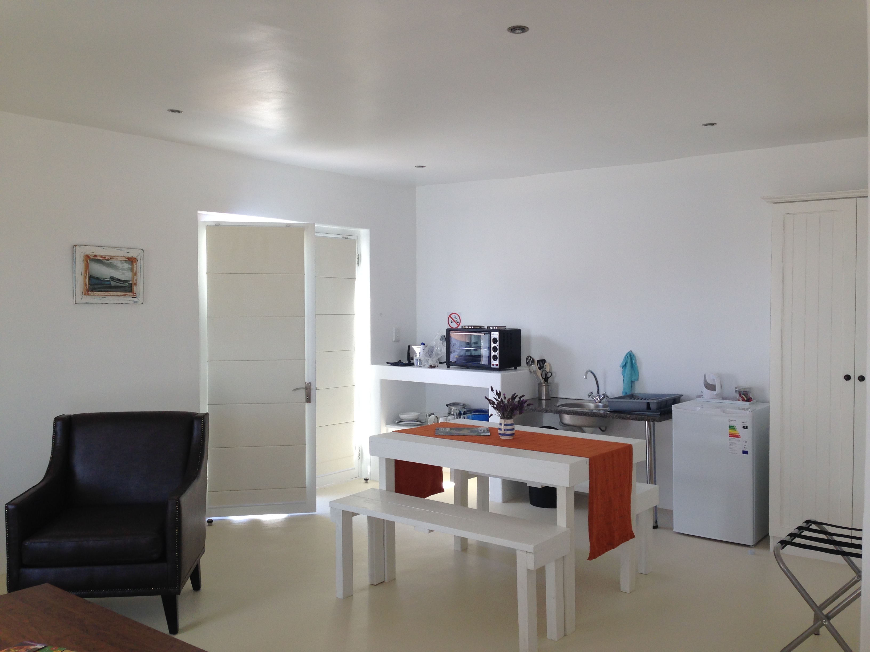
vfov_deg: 42.9
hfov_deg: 55.4
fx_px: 829
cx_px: 435
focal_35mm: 33
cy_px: 326
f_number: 2.4
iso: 50
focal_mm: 4.12
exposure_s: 1/134
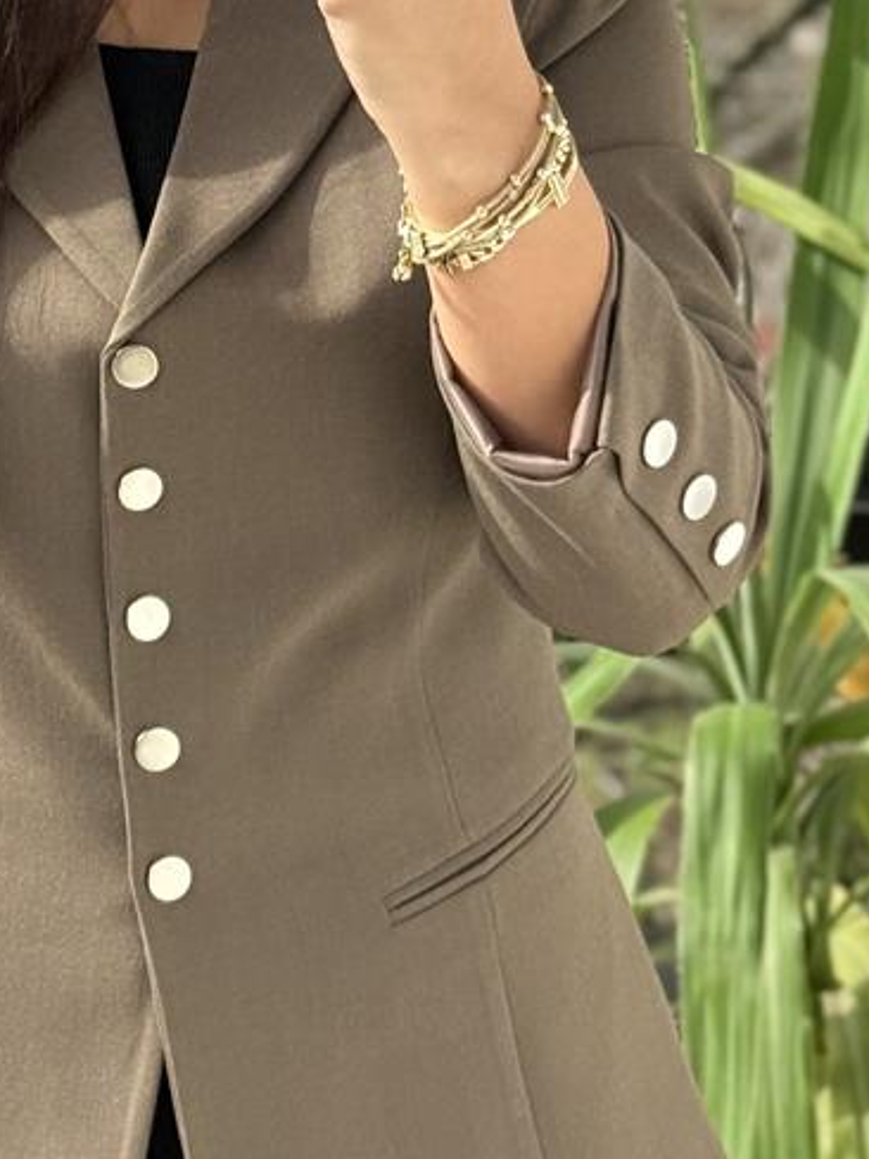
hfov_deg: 11.3
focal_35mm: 131
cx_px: 299
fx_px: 4385
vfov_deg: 15.0
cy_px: 405
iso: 80
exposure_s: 1/733
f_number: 1.78
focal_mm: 6.76
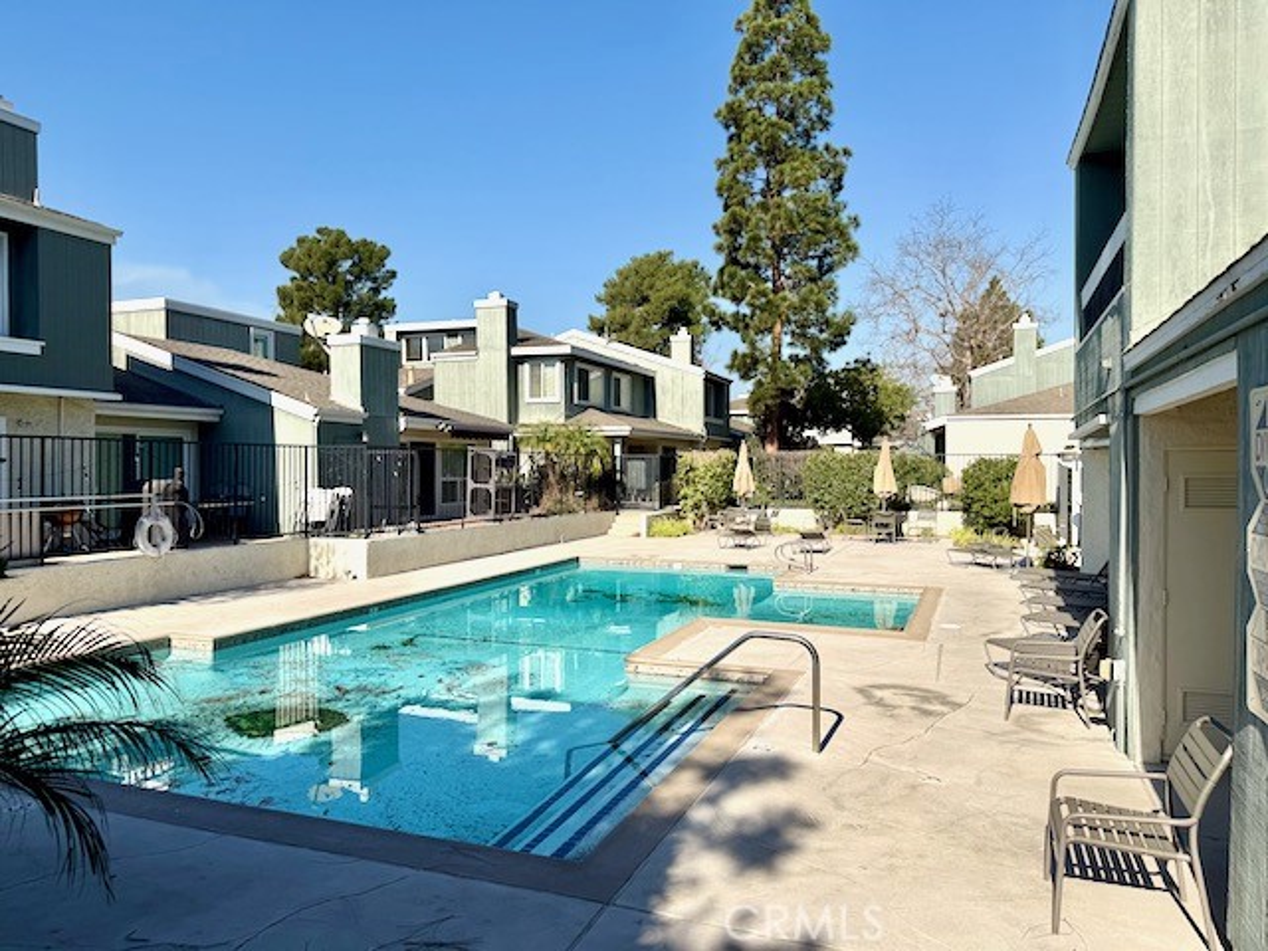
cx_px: 634
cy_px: 476
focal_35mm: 24
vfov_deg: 56.8
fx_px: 879
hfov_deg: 71.6
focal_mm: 6.76
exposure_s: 1/6711
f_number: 1.78
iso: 80
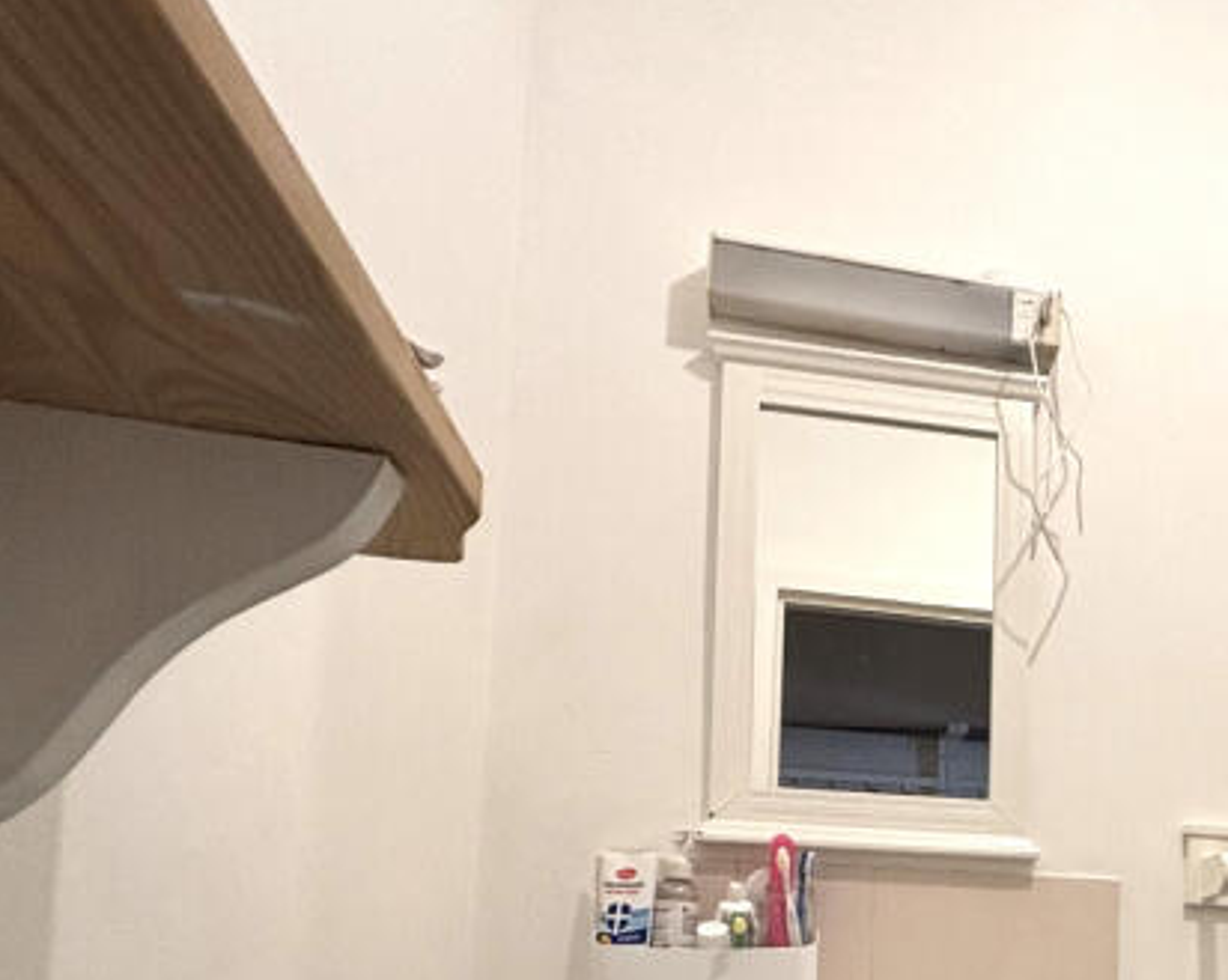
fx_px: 1235
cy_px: 965
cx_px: 1112
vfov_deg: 38.7
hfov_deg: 47.4
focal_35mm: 34
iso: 125
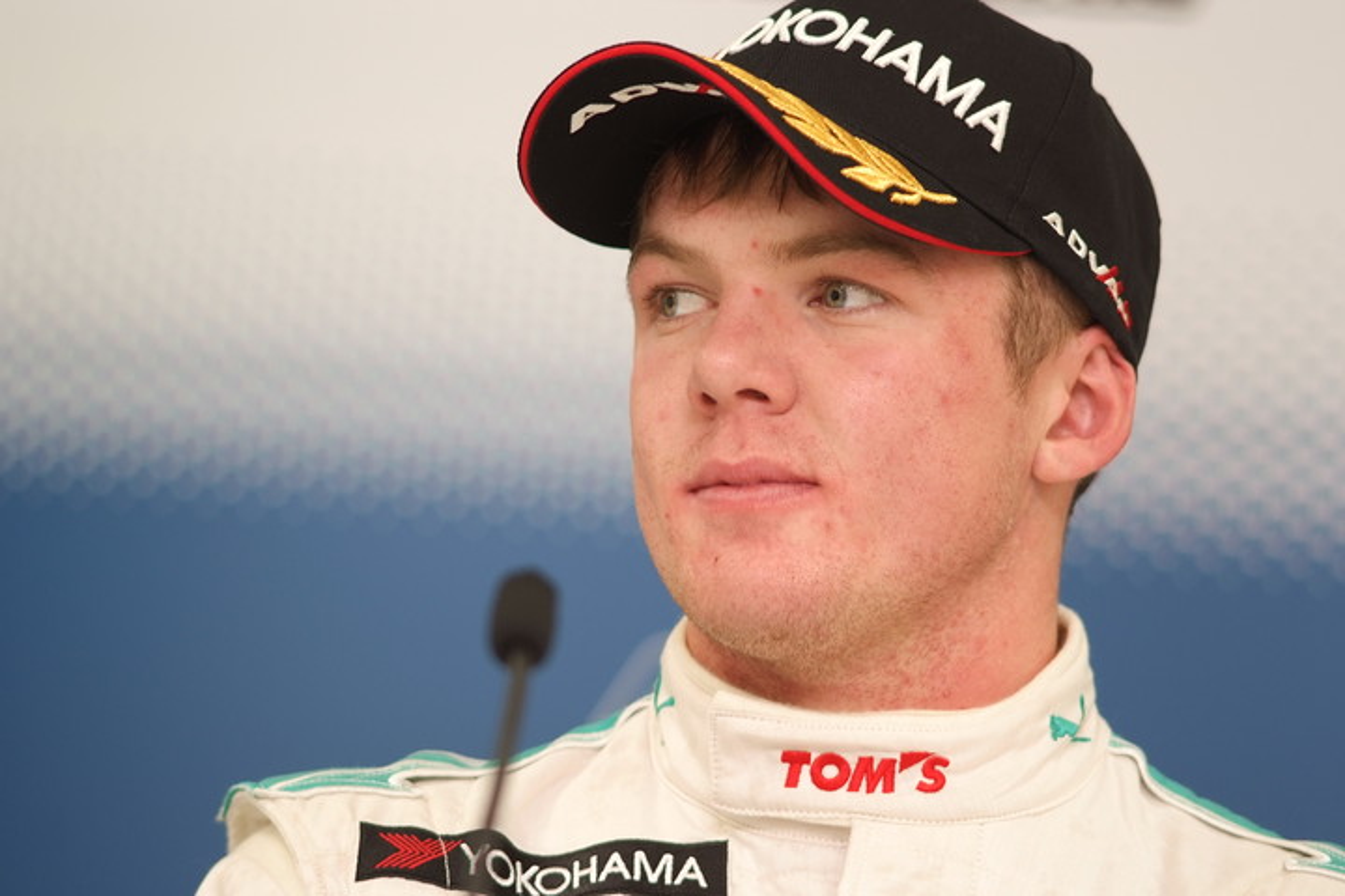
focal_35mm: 270
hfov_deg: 7.6
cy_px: 448
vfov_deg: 5.1
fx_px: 10087
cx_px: 672
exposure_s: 1/125
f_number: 2.8
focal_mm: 180
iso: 400
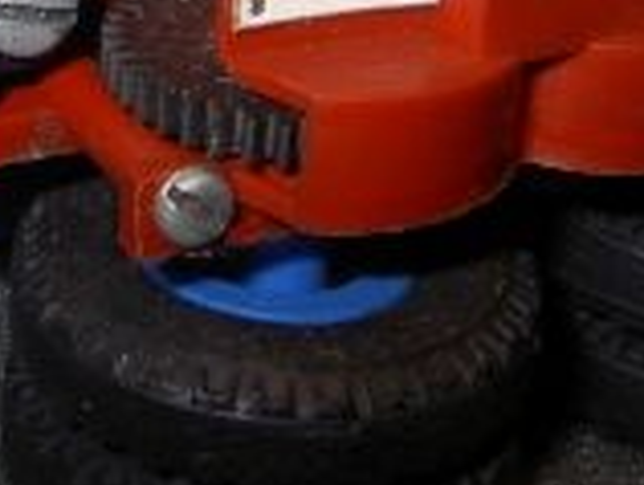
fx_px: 1919
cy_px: -183
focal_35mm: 103
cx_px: 143
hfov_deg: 18.9
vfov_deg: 13.7
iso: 50
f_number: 4.7
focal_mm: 5.6
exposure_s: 1/60
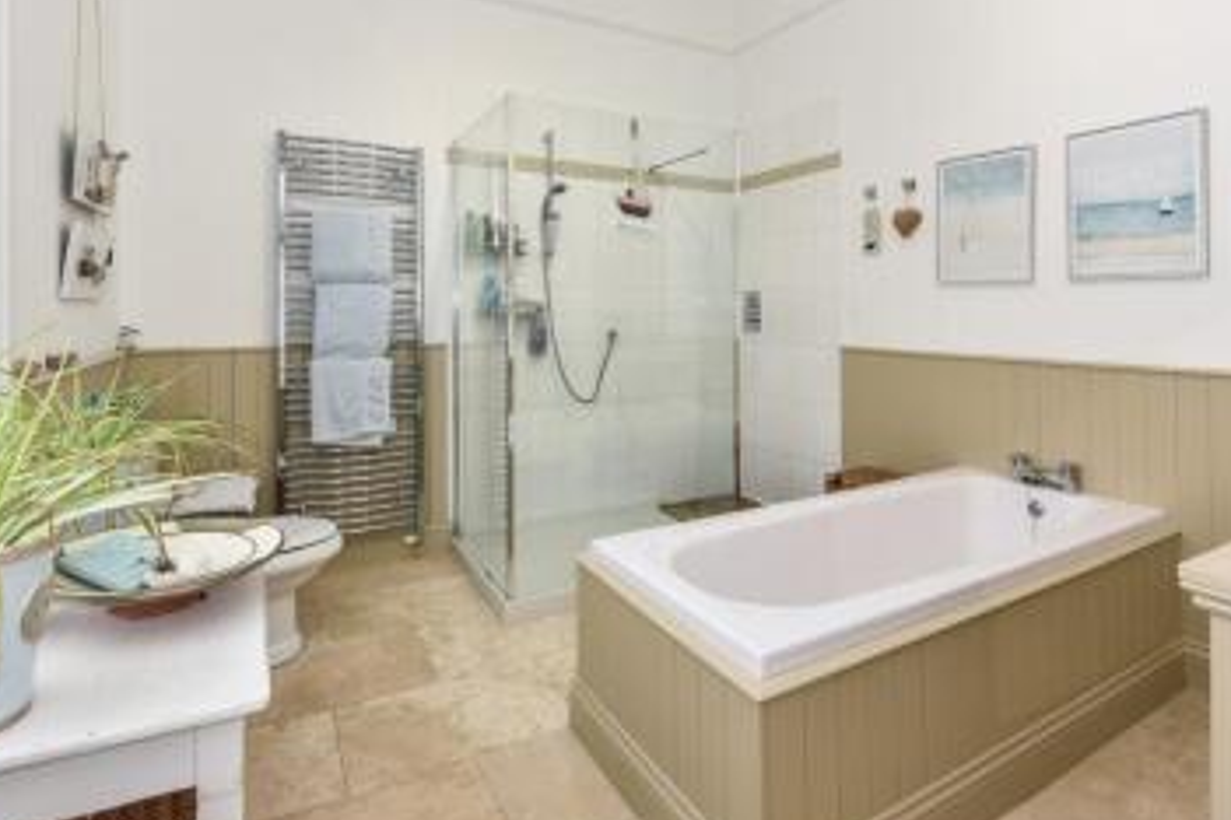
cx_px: 670
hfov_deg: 86.7
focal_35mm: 19
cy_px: 303
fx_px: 650
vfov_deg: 63.6
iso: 400
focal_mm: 14
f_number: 8
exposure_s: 1/30
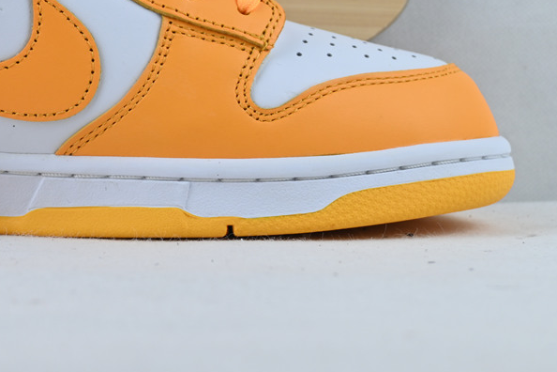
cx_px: 23
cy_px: 63
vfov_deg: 13.6
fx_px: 1547
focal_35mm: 100
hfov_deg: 19.9
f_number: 5
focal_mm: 33
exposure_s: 1/80
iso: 100
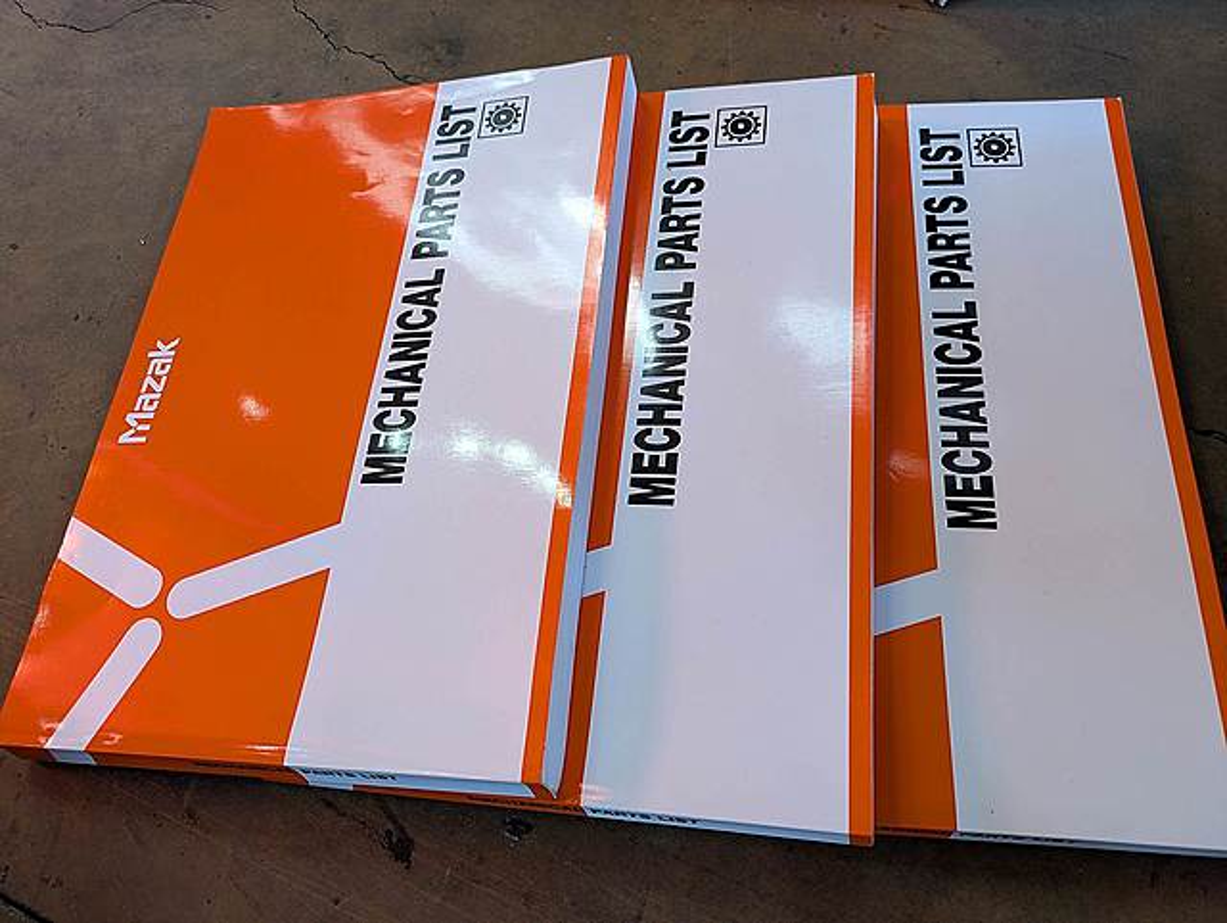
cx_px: 614
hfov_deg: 69.4
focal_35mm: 25
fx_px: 887
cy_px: 462
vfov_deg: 54.9
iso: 55
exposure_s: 1/50
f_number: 1.89
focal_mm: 5.43
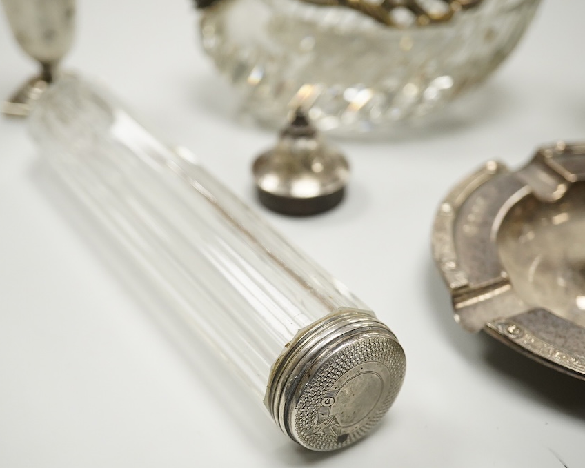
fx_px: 970
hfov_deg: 33.5
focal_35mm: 56
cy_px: 253
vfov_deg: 27.1
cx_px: 268
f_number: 6.3
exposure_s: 1/500
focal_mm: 30
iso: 2500
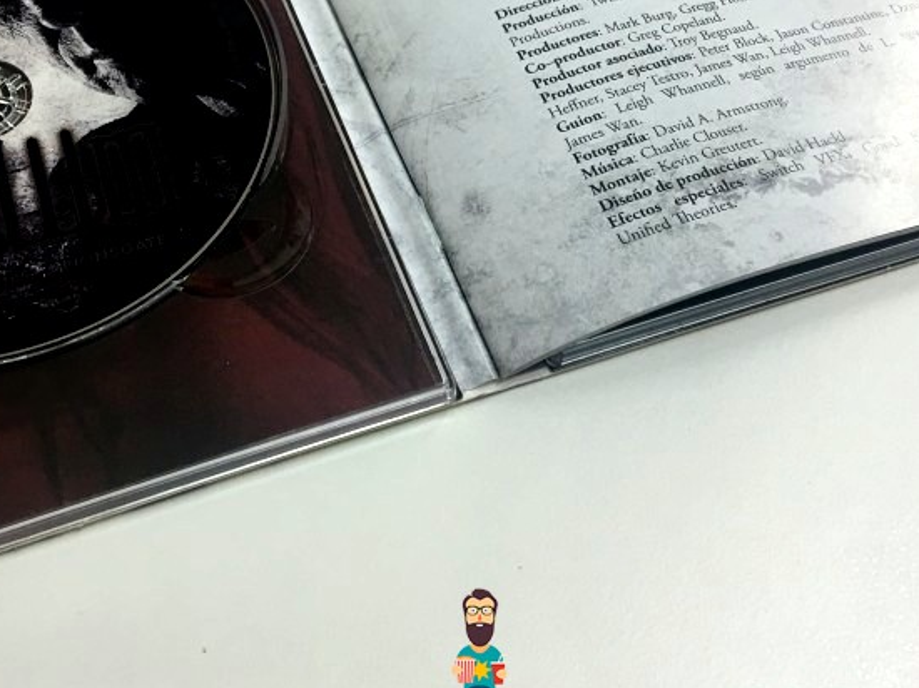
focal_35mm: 54
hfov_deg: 35.5
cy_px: 132
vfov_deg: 26.5
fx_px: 1433
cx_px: 378
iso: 40
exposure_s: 1/17
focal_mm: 4.15
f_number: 2.2
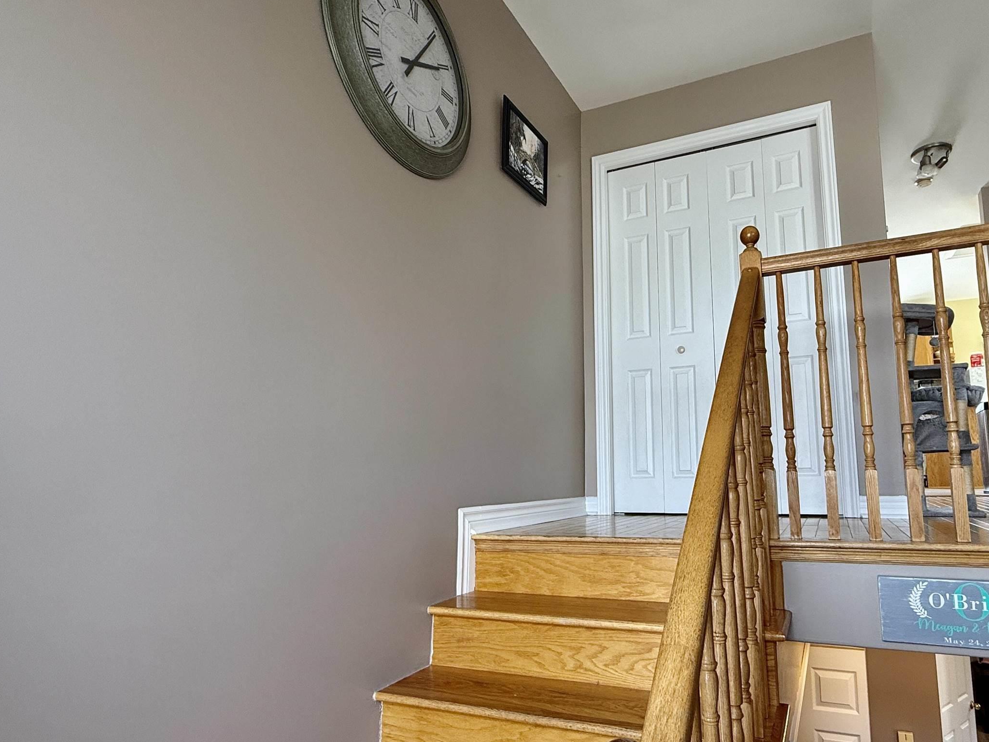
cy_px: 402
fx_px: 600
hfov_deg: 78.0
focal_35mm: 21
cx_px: 598
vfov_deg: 63.3
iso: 100
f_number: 2.2
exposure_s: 1/99
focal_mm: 2.22
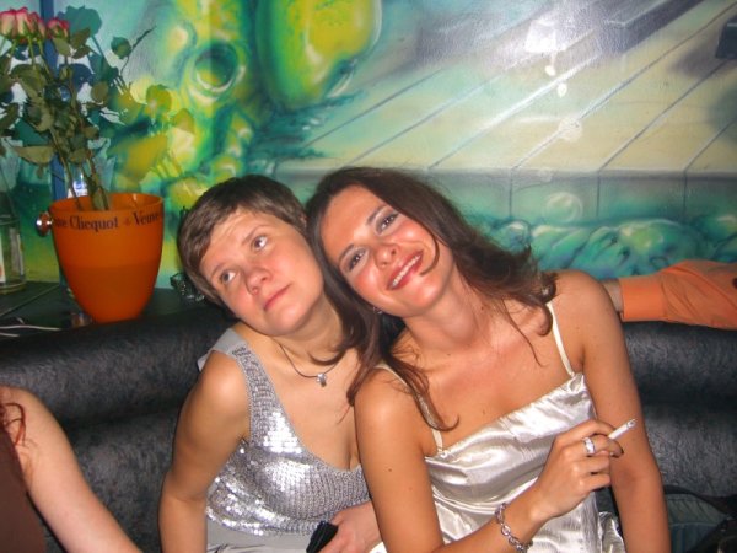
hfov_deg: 49.0
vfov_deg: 37.7
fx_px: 809
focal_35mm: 38
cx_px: 368
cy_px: 276
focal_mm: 7.9
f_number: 2.8
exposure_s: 1/60
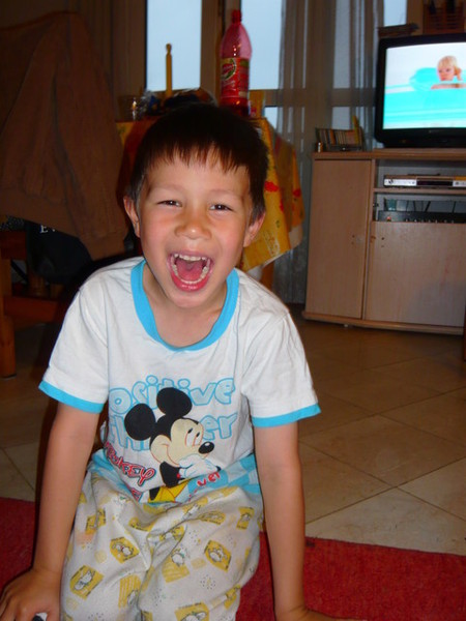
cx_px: 233
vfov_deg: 56.8
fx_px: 574
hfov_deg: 44.2
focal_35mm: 32
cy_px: 310
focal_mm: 5.2
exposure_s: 1/30
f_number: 3
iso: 100
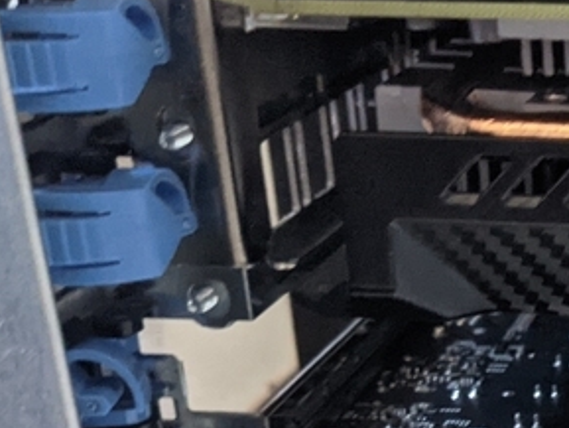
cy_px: 665
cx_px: 935
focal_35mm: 112
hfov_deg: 15.7
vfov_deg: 12.5
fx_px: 1842
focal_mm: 4.38
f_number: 1.73
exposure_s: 1/33.3
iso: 820
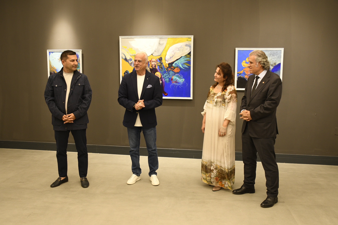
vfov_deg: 38.9
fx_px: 319
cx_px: 171
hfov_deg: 55.8
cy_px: 111
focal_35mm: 34
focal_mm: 22
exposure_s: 1/100
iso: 800
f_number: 5
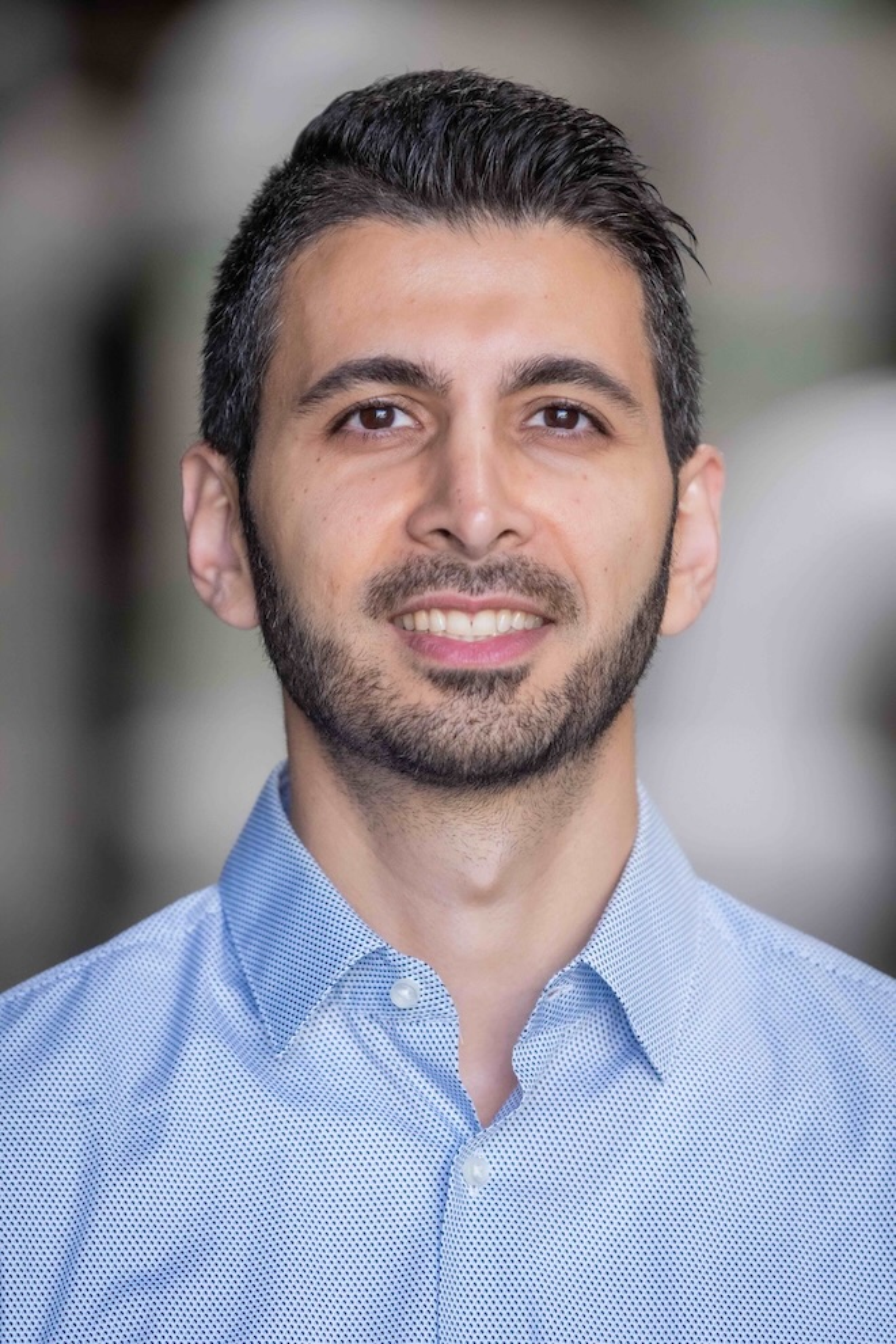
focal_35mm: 262
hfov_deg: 5.2
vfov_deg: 7.8
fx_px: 9799
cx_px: 448
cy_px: 672
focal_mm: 175
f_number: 3.2
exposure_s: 1/400
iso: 1000
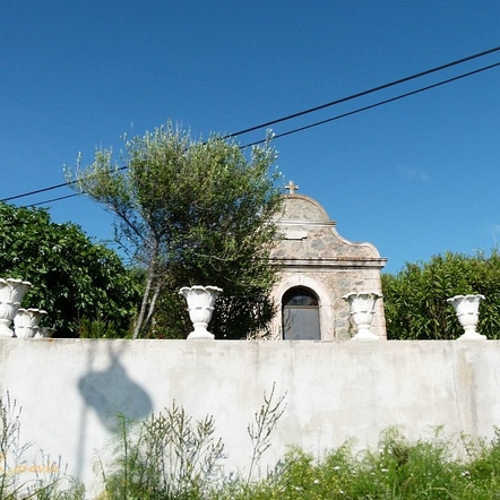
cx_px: 300
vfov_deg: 54.0
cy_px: 250
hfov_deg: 53.7
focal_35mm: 30
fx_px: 490
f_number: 4
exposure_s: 1/1000
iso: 100
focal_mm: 4.5
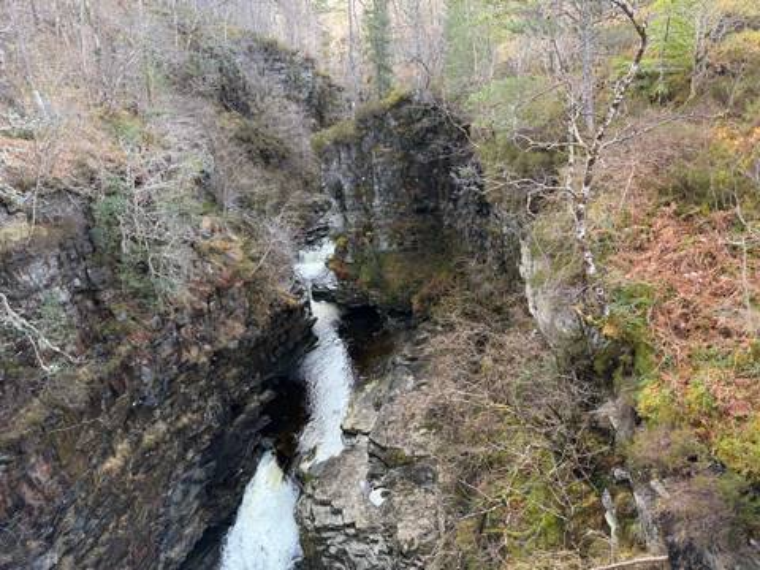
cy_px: 285
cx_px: 380
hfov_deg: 71.6
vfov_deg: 56.8
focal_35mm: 24
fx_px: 527
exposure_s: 1/122
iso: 50
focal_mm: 6.76
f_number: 1.78
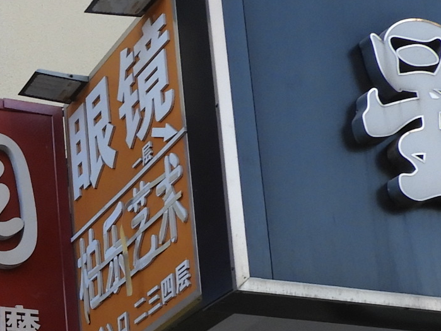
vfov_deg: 13.1
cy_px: 306
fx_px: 1428
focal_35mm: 112
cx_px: -209
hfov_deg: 16.2
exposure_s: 1/80
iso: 100
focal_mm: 4.3
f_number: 3.3
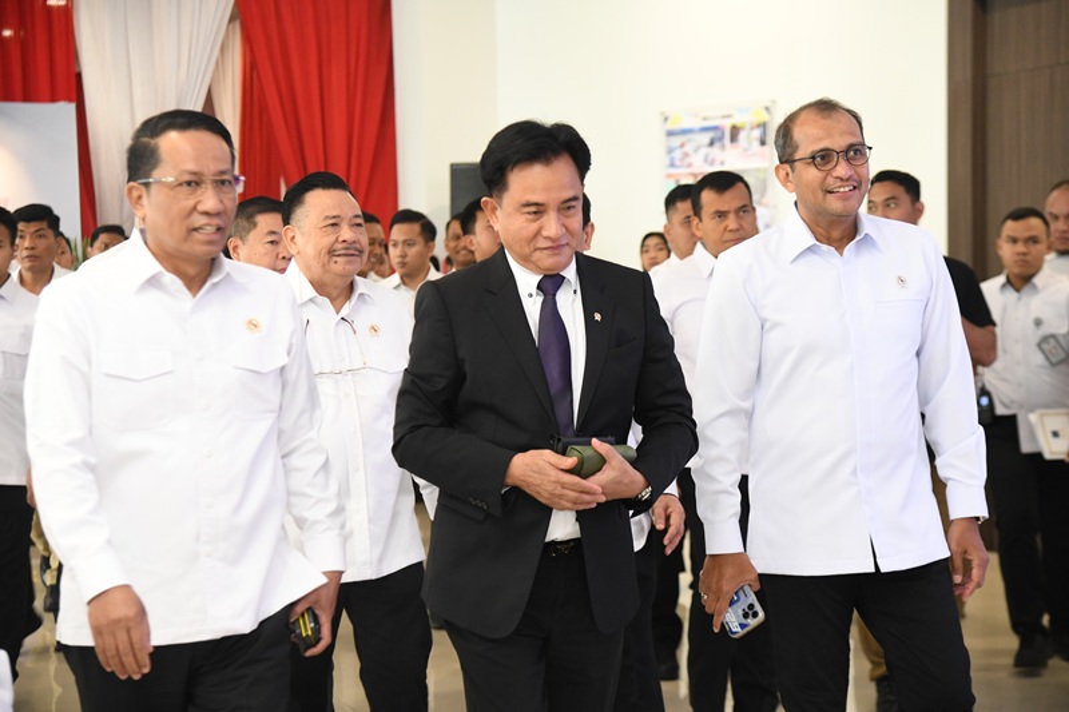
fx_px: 2078
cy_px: 356
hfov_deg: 28.8
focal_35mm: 70
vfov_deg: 19.4
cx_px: 534
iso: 2500
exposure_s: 1/125
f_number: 4
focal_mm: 70
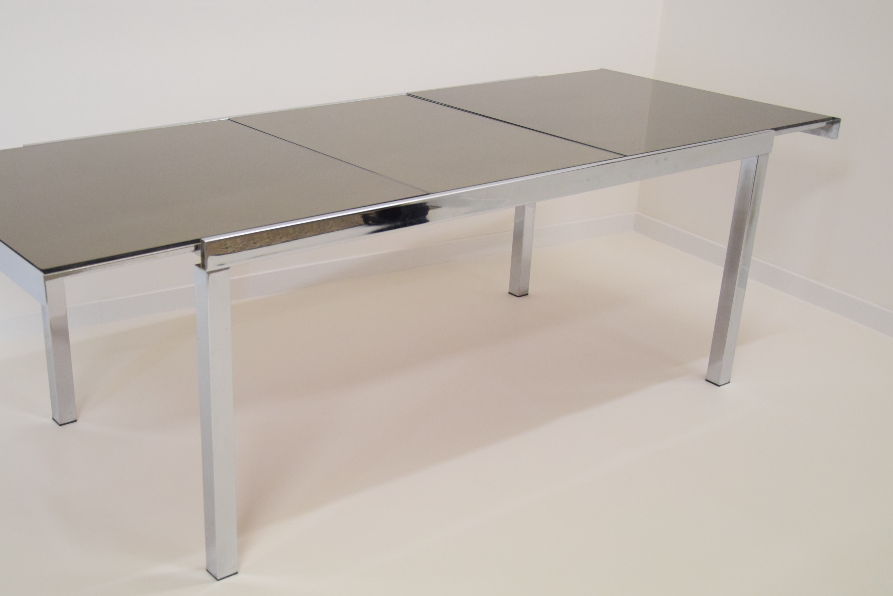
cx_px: 360
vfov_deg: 29.8
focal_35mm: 45
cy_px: 345
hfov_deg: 43.4
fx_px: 1116
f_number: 3.8
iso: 1600
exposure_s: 1/60
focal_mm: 24
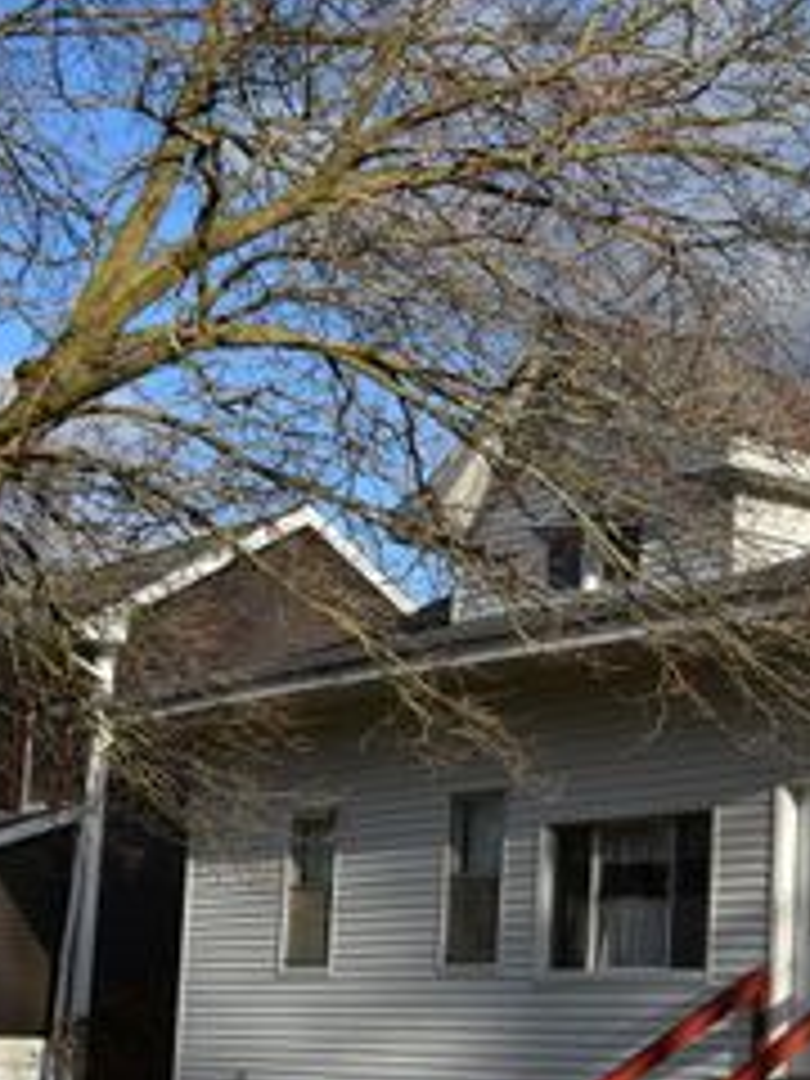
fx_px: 2246
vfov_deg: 26.9
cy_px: 722
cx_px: 1053
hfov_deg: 18.9
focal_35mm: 72
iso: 100
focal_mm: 24
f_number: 8
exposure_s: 1/250
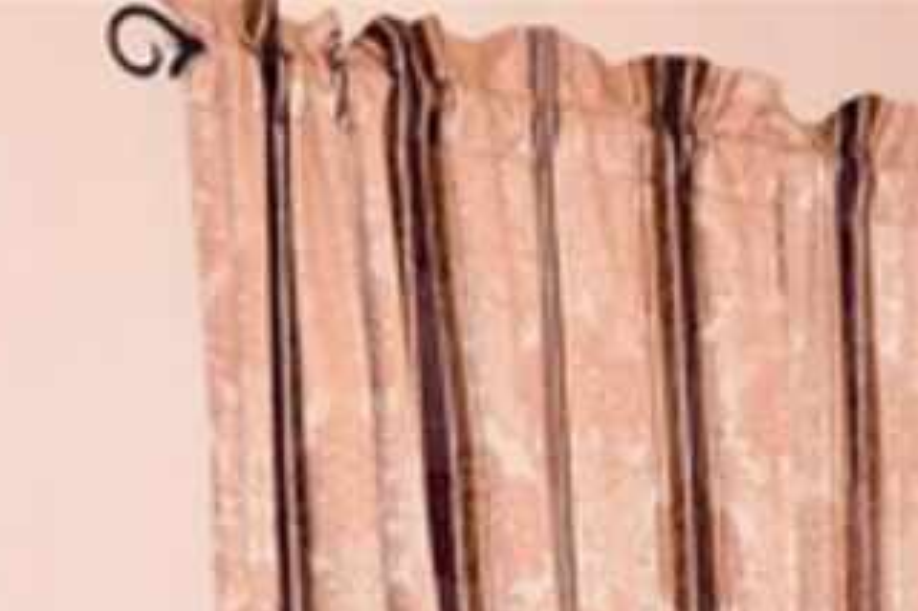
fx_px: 2447
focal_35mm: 96
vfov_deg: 12.5
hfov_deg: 20.1
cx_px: 1064
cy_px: 1219
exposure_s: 1/60
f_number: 5
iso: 250
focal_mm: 16
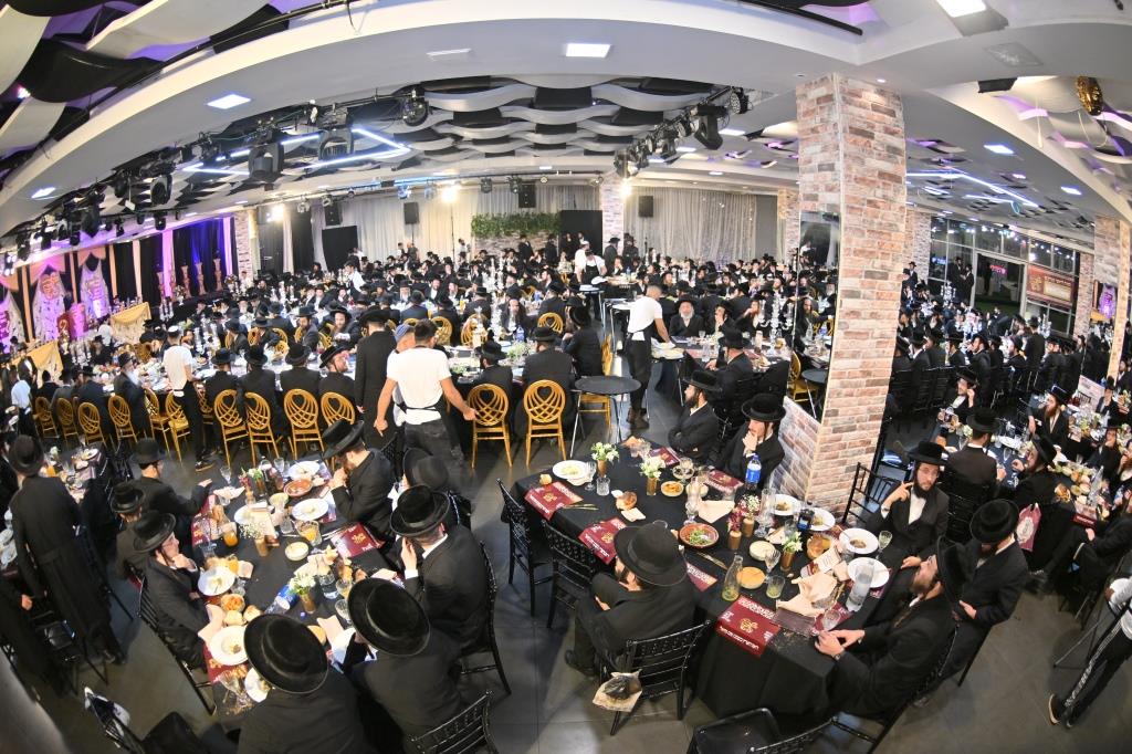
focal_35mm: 15
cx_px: 566
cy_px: 377
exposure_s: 1/100
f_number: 2.8
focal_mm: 10.5
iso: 200
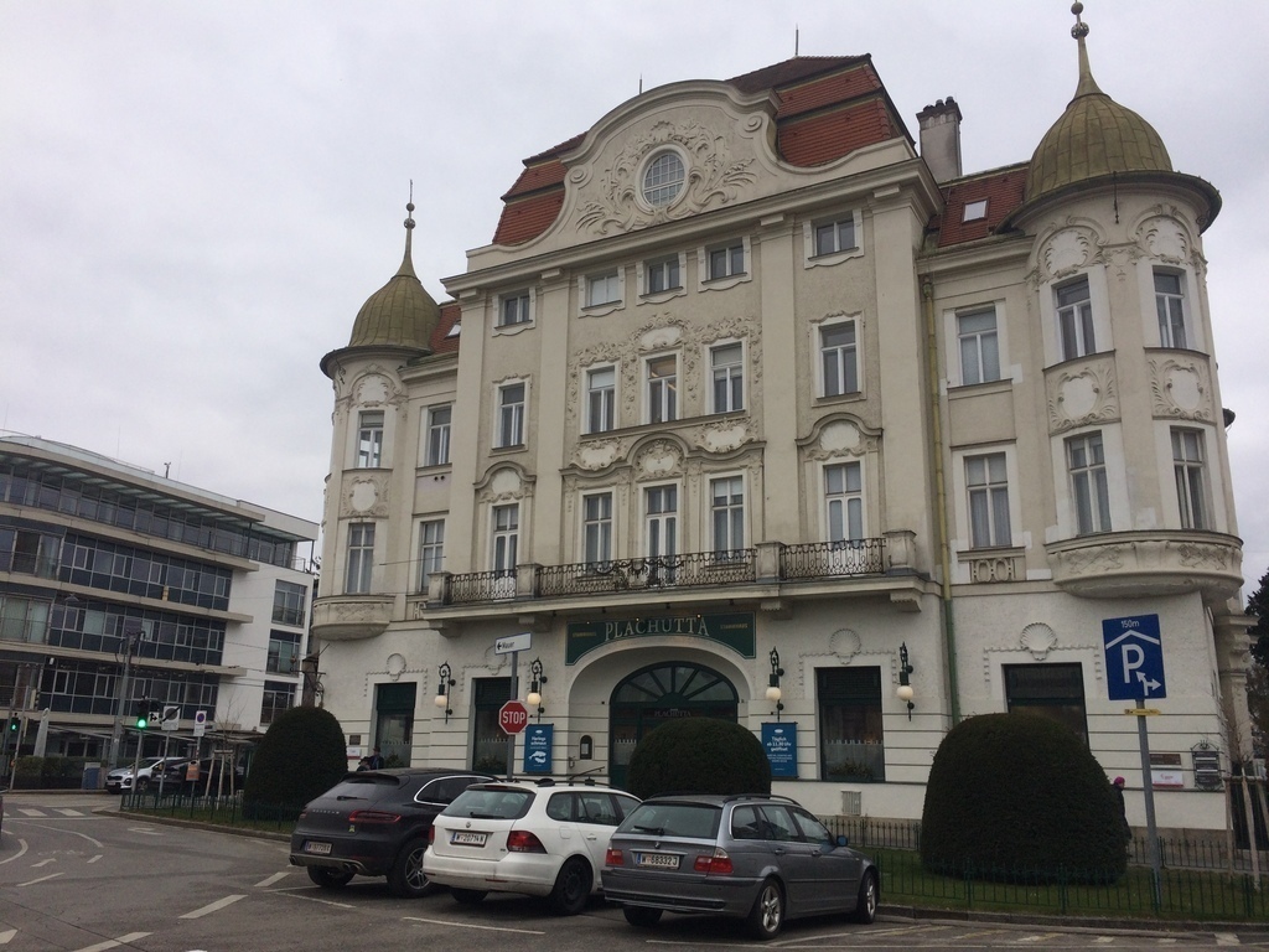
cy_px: 476
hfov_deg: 61.7
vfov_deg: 48.2
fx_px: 1063
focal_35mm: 29
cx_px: 634
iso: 32
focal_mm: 4.15
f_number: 2.2
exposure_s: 1/1282
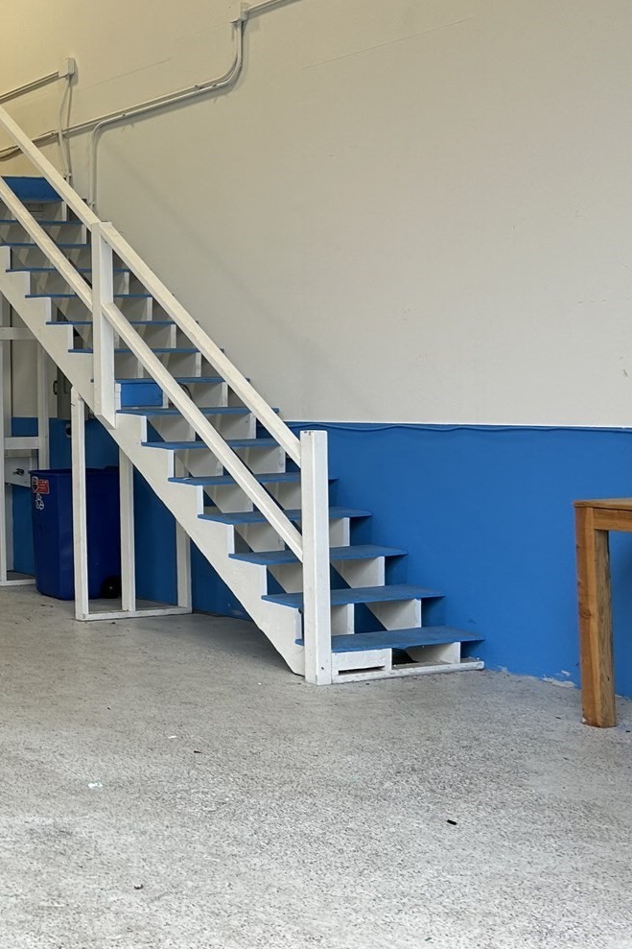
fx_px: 1475
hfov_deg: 21.0
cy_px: 415
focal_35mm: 56
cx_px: -283
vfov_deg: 35.6
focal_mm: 5.7
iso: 40
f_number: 1.5
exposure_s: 1/166
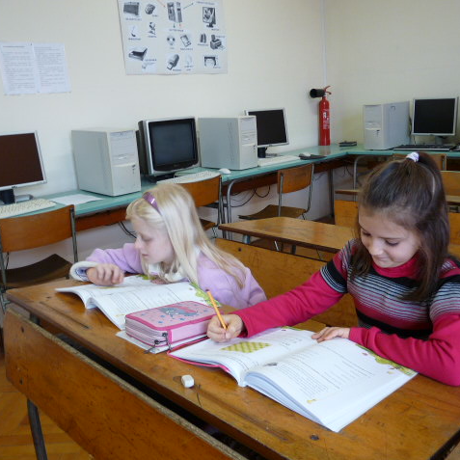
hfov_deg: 51.0
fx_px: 481
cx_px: 250
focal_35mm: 32
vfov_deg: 51.1
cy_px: 230
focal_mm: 4.8
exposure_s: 1/30
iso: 160
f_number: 2.8
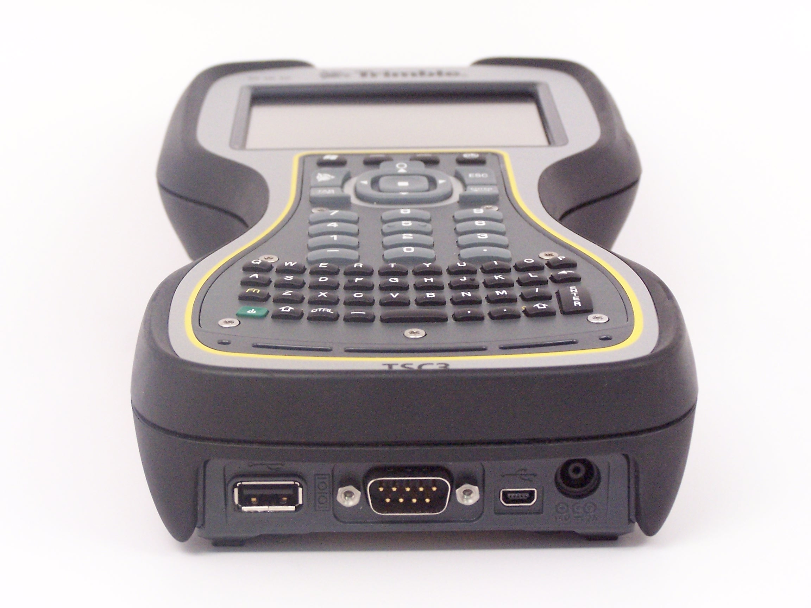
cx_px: 406
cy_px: 304
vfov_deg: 15.7
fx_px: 2202
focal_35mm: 94
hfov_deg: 20.9
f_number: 3.2
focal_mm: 15.6
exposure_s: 1/45
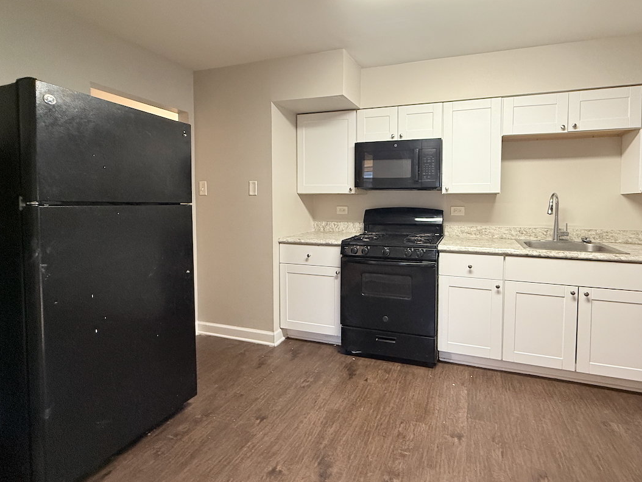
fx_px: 315
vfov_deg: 74.4
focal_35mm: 17
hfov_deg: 90.2
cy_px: 211
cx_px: 376
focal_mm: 2.22
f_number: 2.2
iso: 320
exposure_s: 1/120
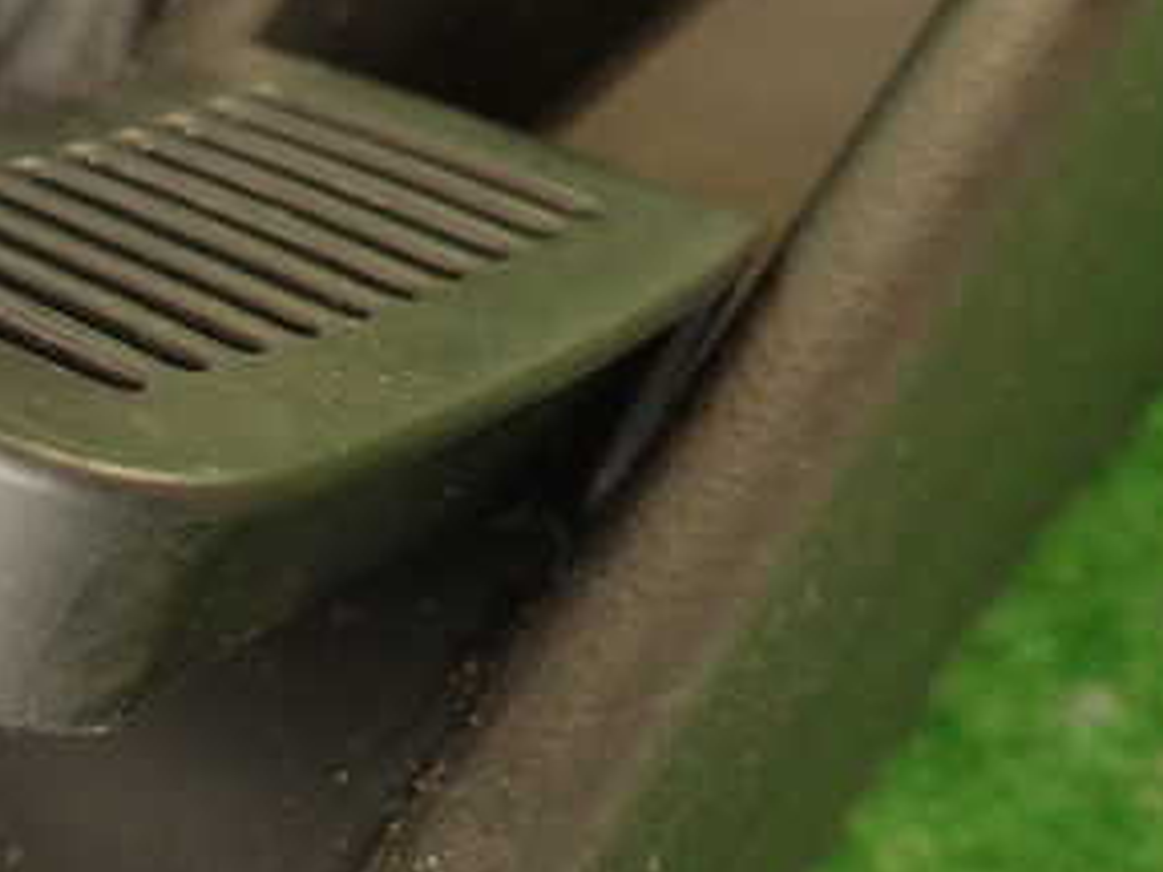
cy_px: 666
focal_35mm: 52
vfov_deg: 27.6
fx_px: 1747
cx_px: -24
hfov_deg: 33.4
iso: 200
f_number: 2
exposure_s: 1/40
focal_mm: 4.5
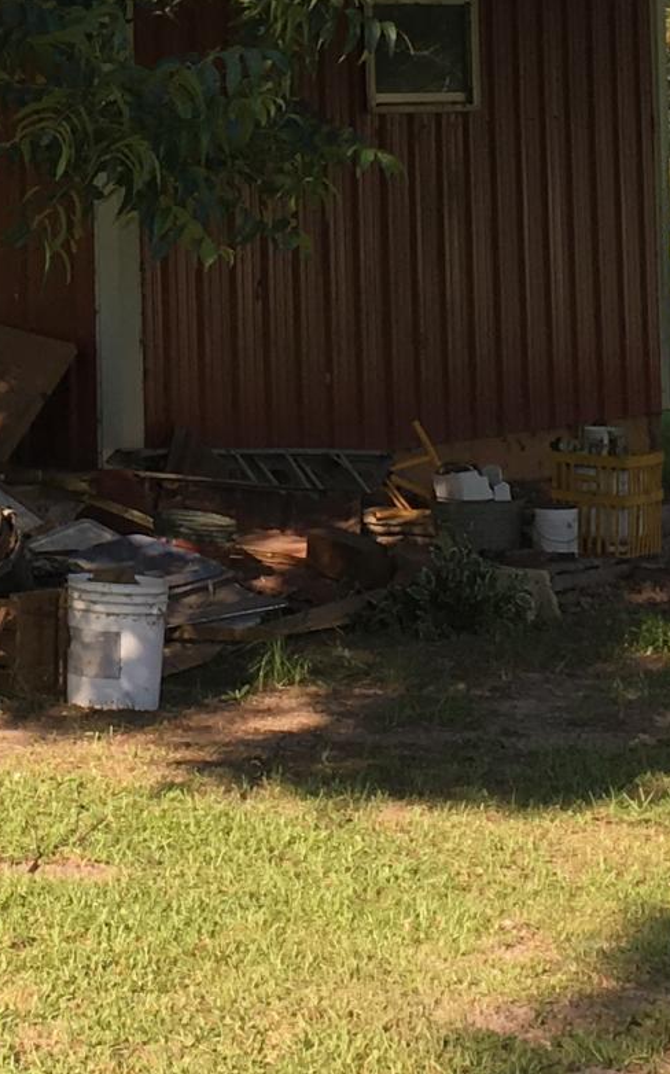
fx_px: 3451
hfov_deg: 10.9
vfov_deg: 17.2
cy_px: -73
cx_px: -91
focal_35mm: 118
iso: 25
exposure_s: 1/549
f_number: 2.2
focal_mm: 4.15
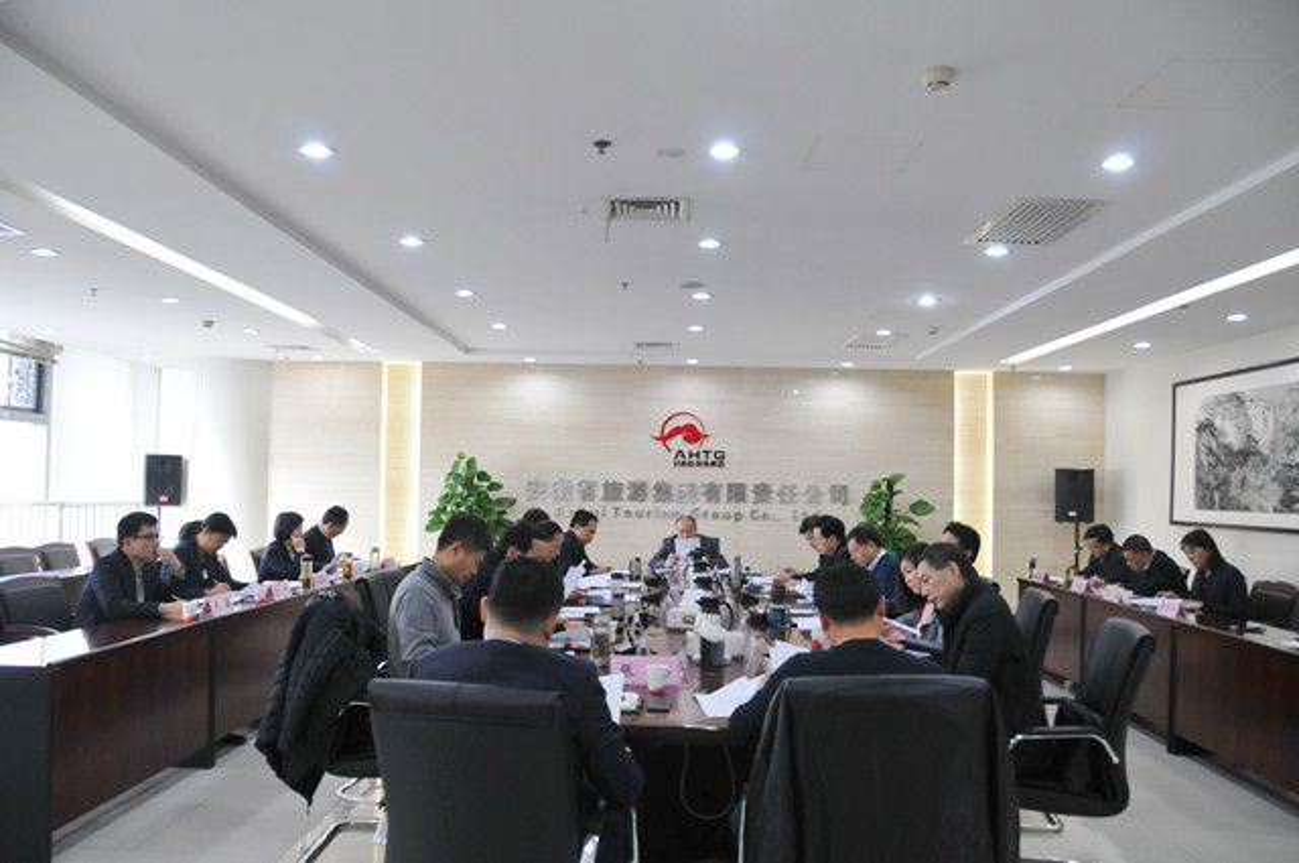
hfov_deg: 67.4
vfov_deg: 47.8
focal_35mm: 27
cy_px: 432
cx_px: 650
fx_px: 973
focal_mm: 18
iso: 1000
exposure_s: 1/80
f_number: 4
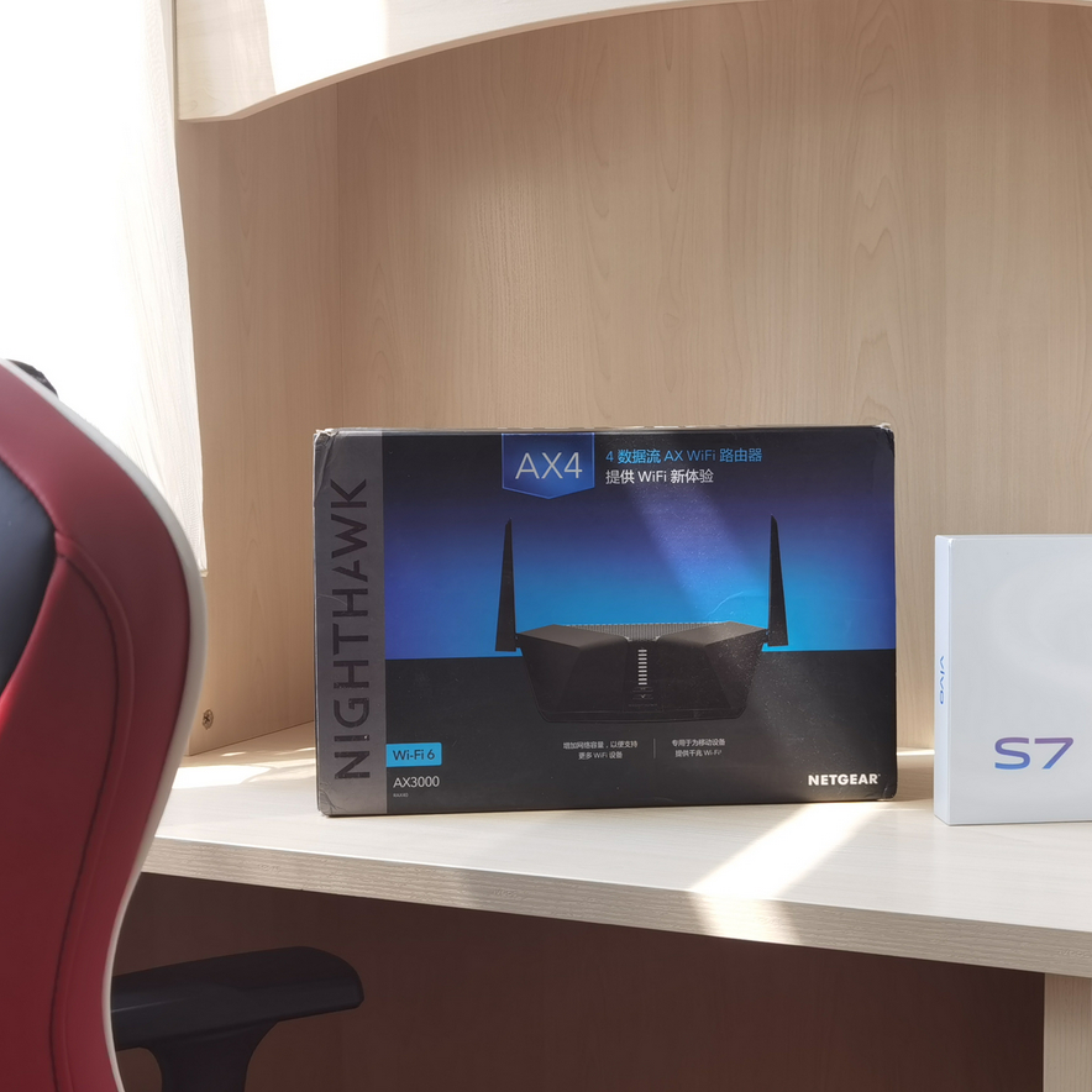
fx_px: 1713
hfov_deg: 35.3
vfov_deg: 35.4
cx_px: 573
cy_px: 548
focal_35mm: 48
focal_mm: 6.71
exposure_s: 1/295
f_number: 1.9
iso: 50
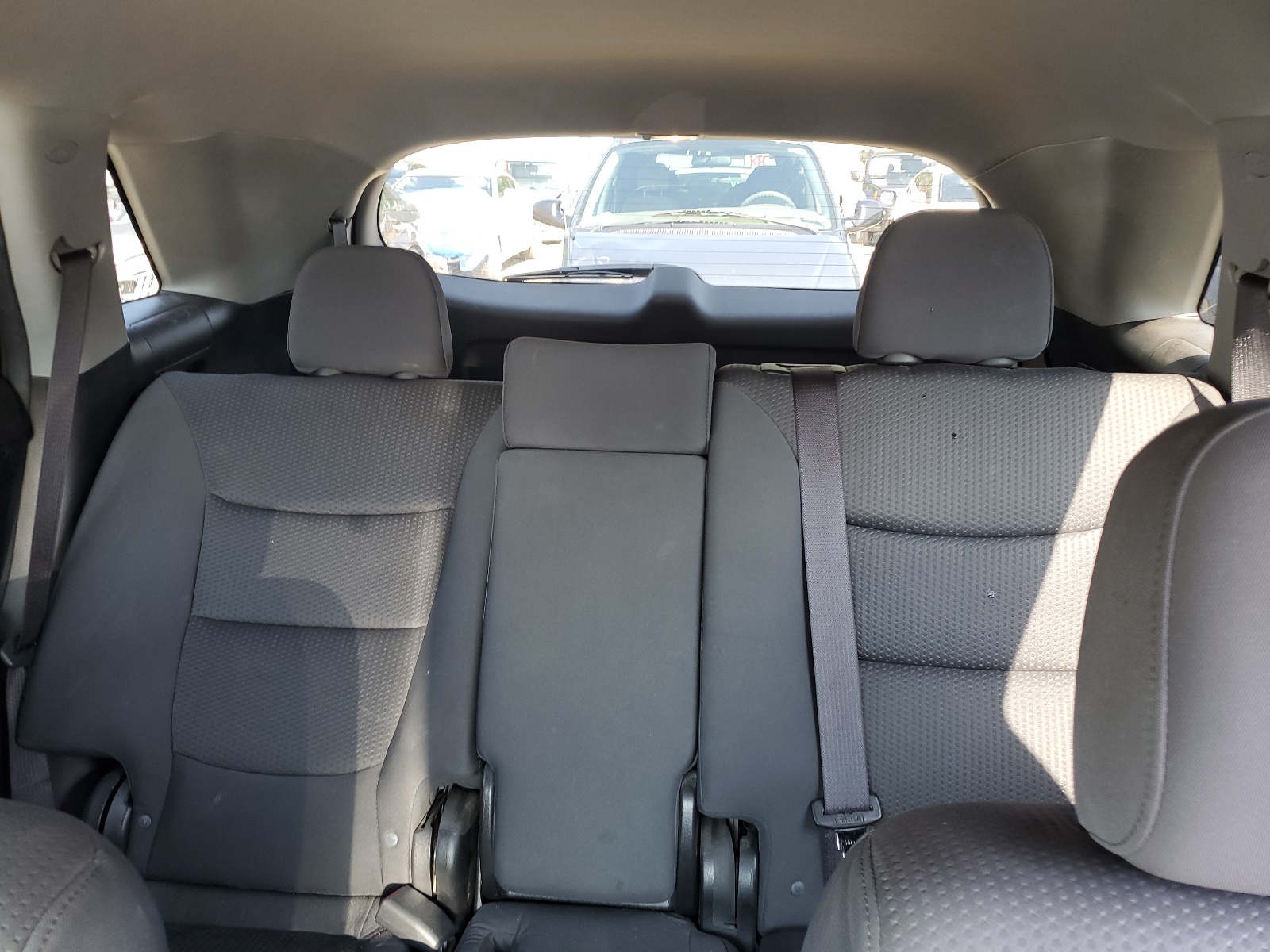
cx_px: 635
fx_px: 954
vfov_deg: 53.1
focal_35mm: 26
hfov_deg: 67.3
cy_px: 476
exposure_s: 1/60.2
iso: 63
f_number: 1.5
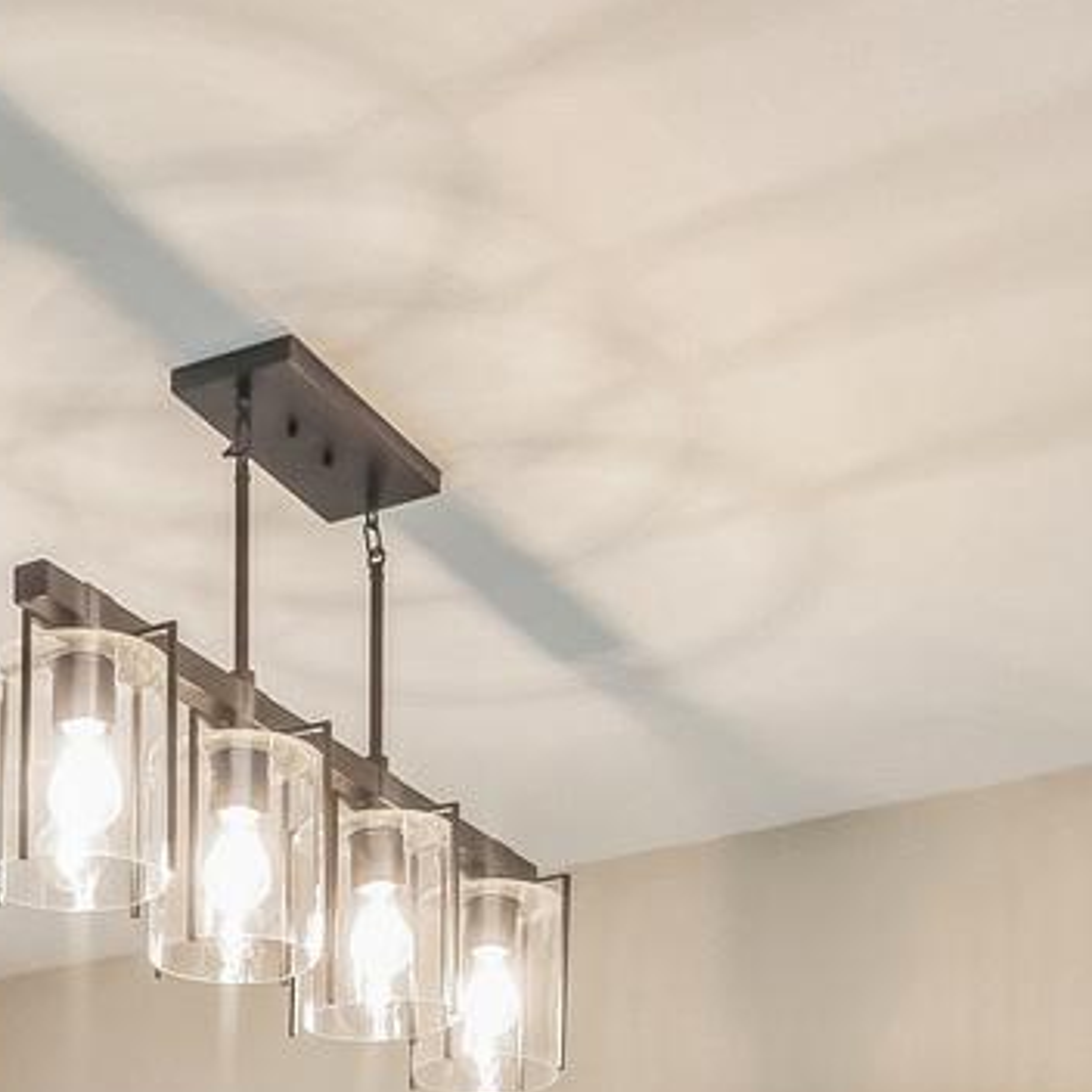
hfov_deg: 21.2
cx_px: 6
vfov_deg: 18.4
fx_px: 2820
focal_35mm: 79
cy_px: 1810
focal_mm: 16
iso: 800
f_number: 9
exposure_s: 1/40
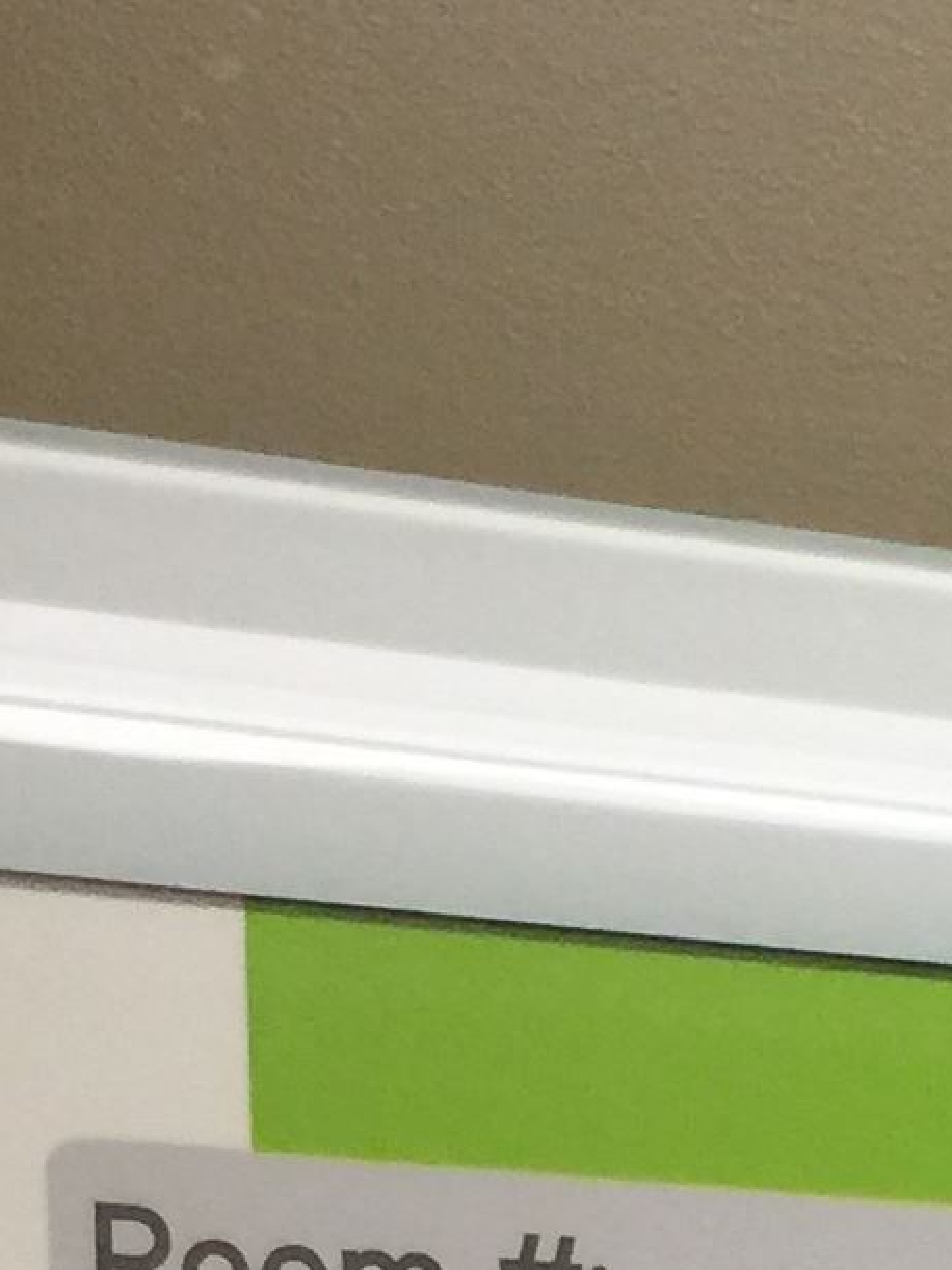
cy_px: 2228
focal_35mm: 155
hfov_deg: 9.2
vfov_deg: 11.8
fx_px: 5686
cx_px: 1644
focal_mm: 4.15
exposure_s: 1/30
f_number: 2.2
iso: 32
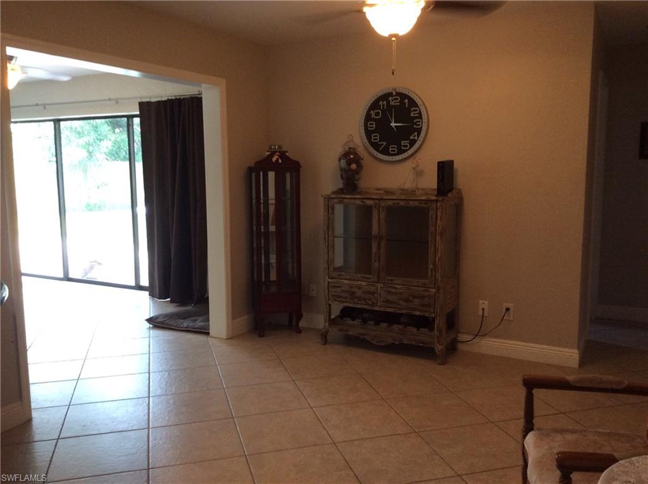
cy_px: 242
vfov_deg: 44.0
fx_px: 598
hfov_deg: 56.9
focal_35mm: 32
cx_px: 324
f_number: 2.4
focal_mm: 3.3
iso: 100
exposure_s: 1/24
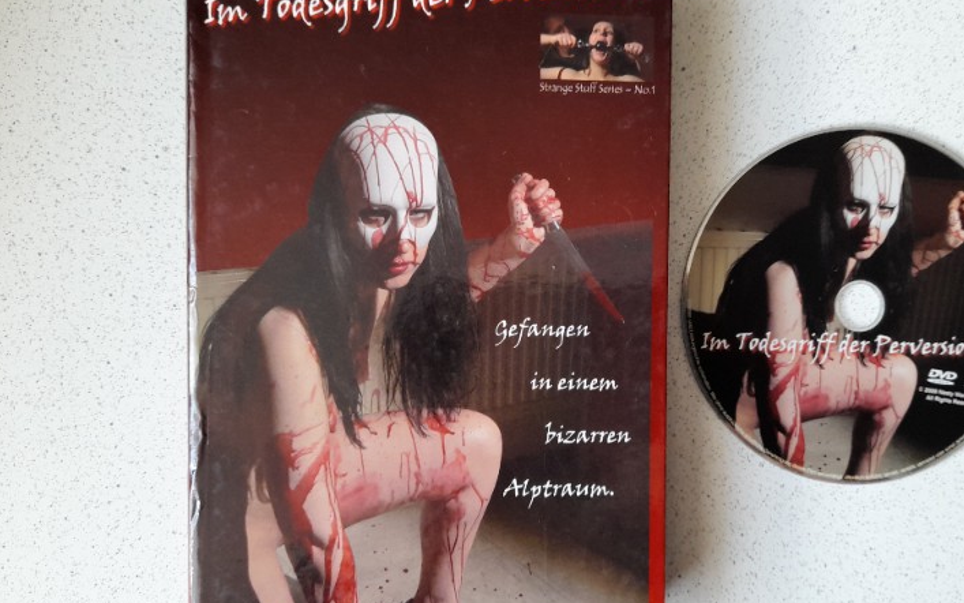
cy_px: 332
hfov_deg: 62.7
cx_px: 537
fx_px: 788
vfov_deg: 41.8
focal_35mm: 30
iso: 200
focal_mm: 4.6
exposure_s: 1/50
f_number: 2
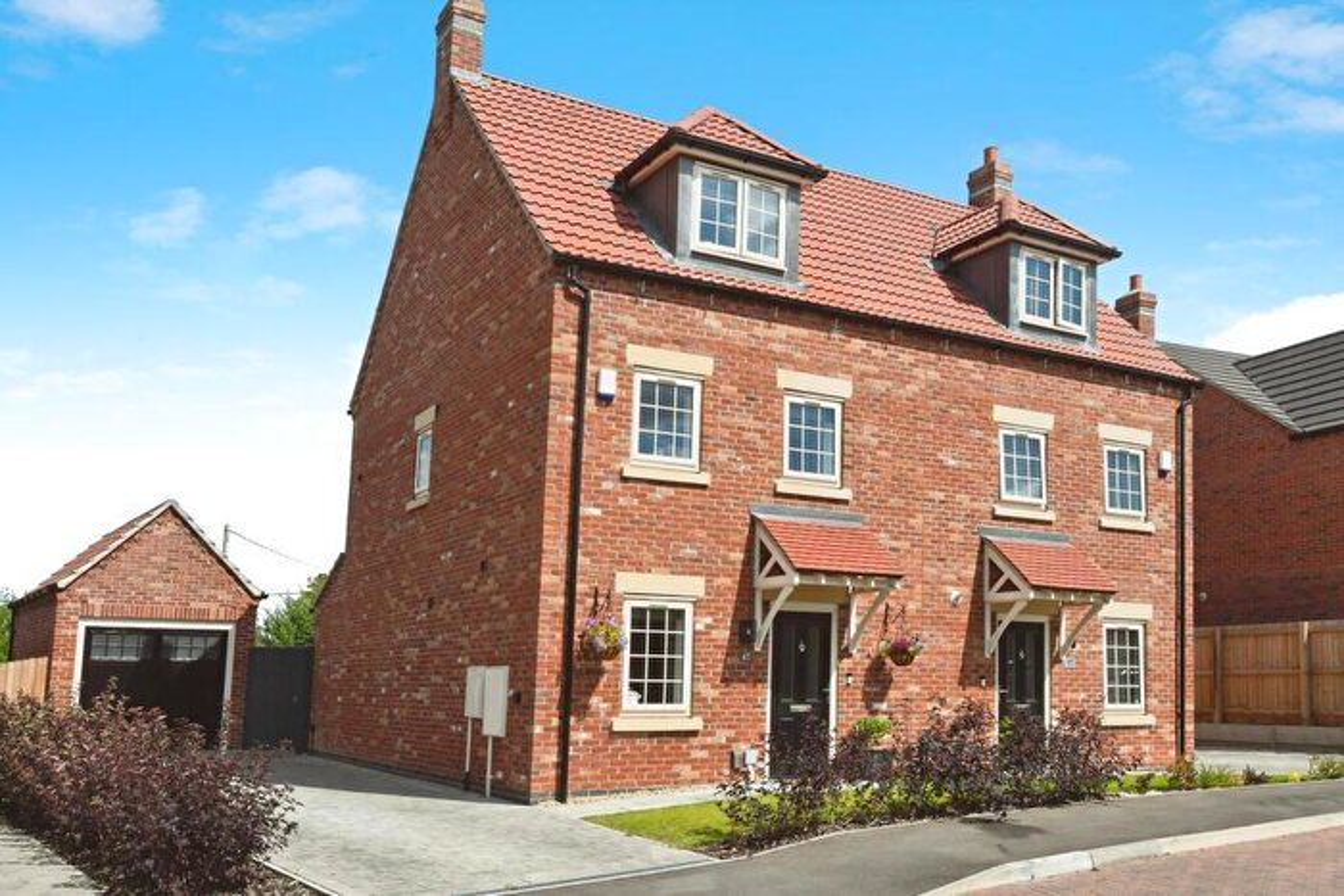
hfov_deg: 61.9
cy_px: 448
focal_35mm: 30
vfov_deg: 43.6
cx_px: 672
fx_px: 1120
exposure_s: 1/800
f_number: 14
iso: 800
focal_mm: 20
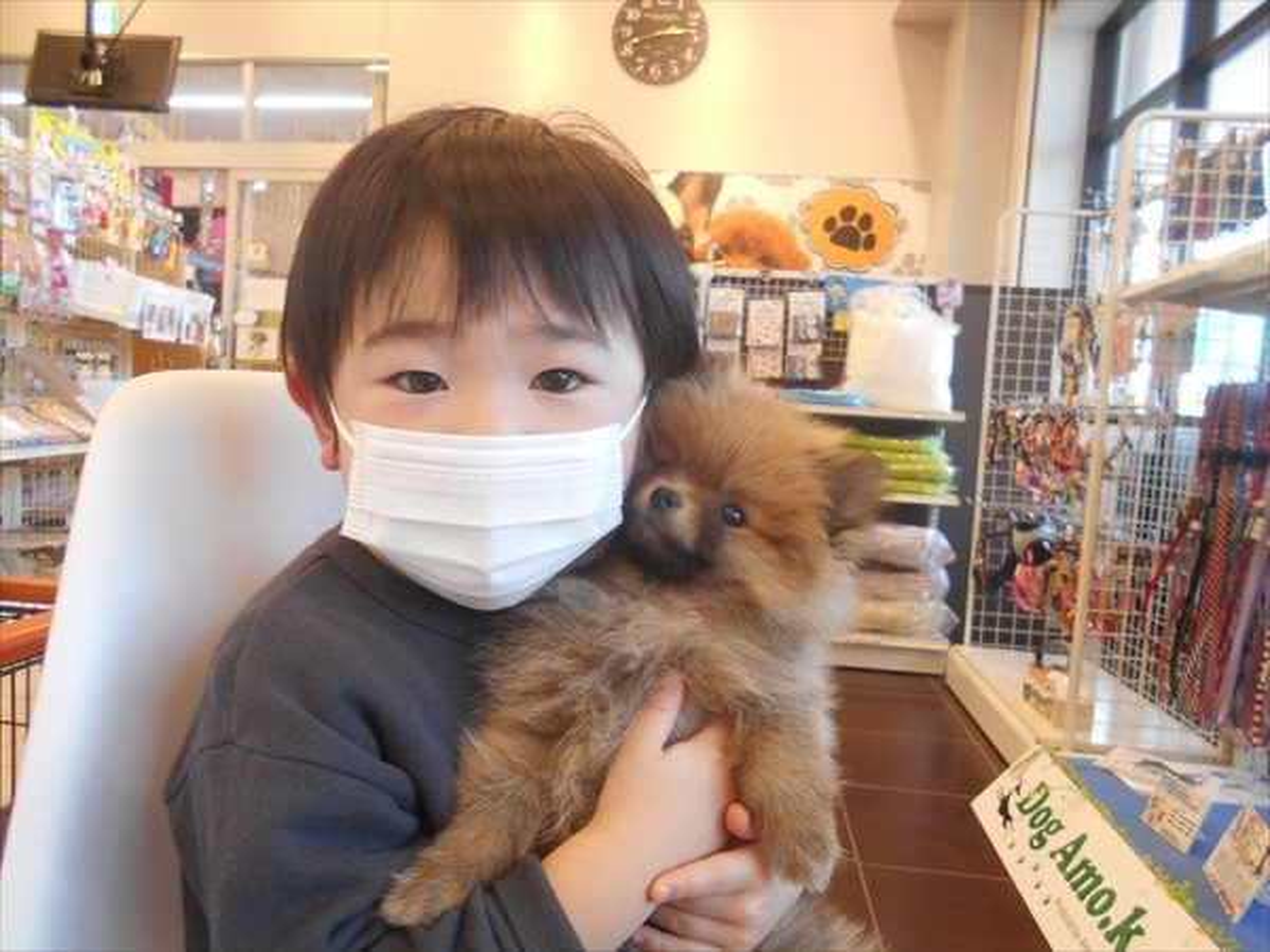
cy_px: 476
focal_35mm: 26
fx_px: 954
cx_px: 635
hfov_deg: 67.3
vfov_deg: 53.1
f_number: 3.2
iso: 140
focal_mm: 4.6
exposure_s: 1/30
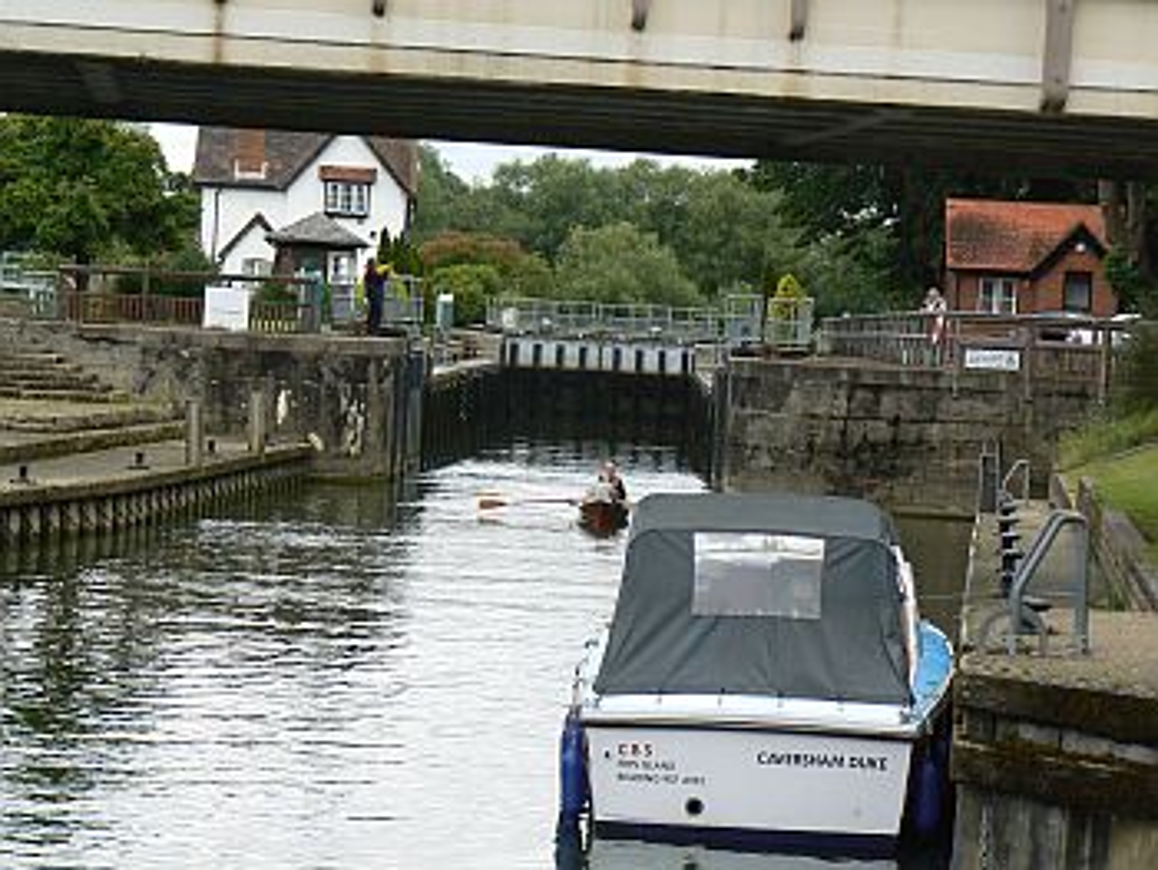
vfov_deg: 12.5
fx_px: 3984
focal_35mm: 119
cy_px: 435
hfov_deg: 16.5
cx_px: 579
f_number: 5.6
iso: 80
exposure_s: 1/250
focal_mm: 19.9
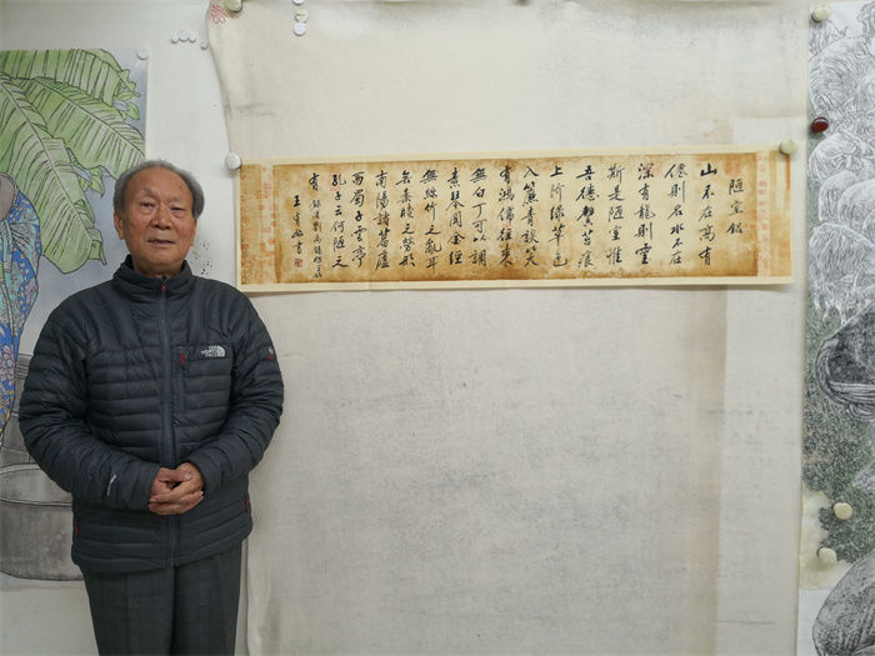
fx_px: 682
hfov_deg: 65.3
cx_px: 438
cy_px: 328
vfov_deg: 51.4
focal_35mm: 27
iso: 100
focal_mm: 3.95
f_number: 1.6
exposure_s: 1/50
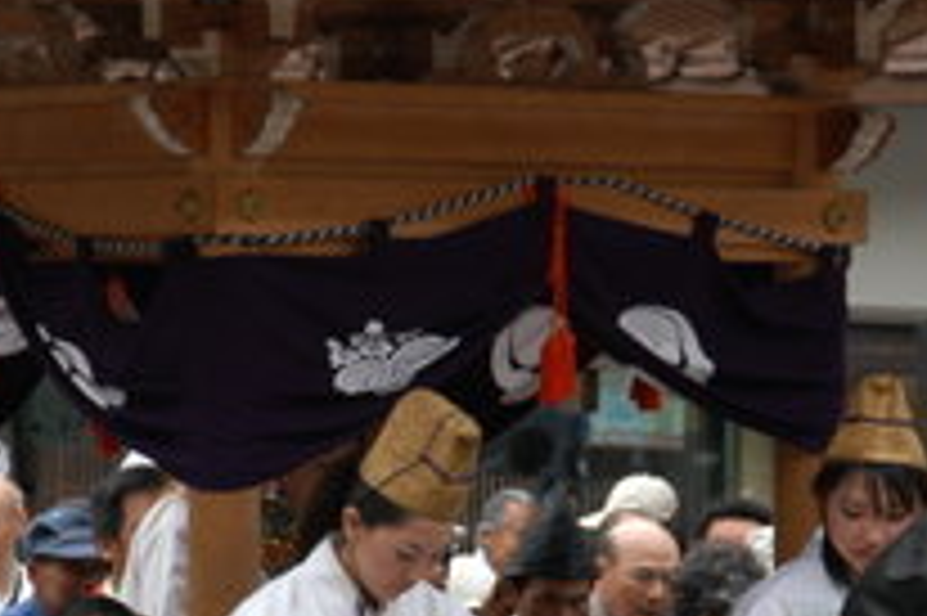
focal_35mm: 236
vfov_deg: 5.8
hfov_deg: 8.7
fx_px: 6077
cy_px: 607
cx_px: 333
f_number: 5
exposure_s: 1/90
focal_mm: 65
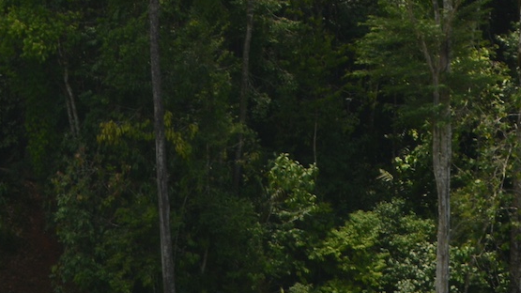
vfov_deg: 5.6
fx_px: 2956
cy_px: -255
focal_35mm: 214
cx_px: 334
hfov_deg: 10.1
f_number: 9
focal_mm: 32
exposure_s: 1/200
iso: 100
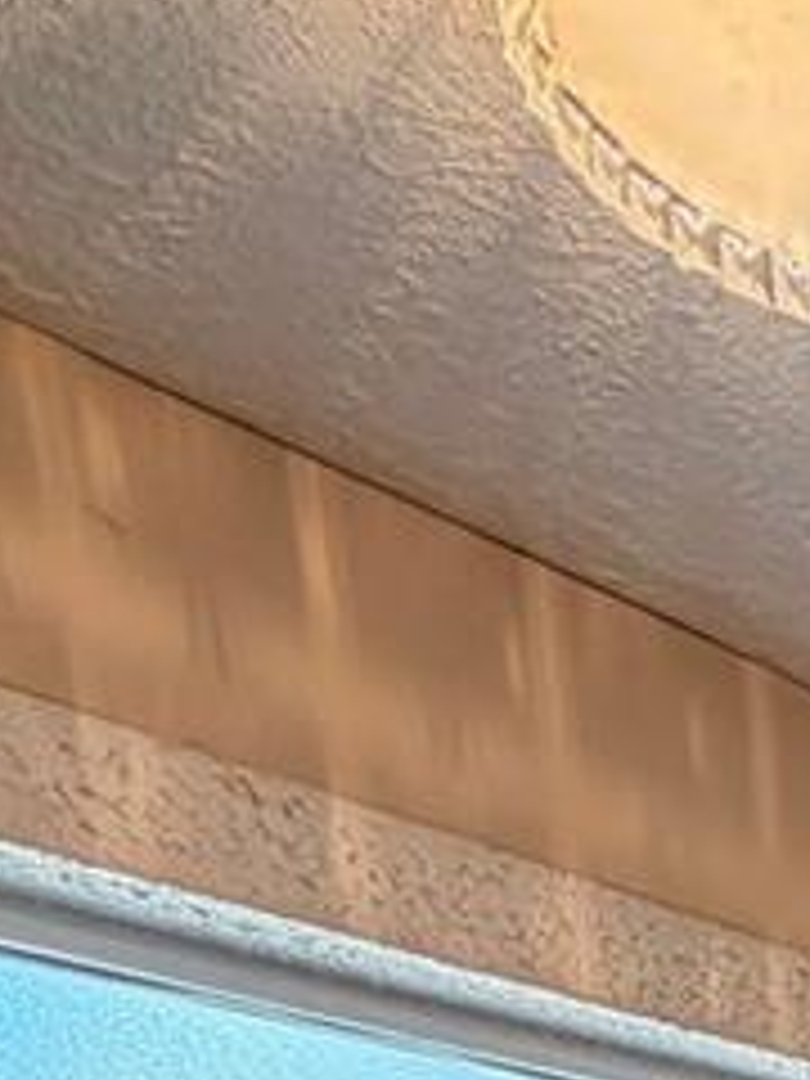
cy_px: 2232
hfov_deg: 17.7
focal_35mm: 70
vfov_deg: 17.8
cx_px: 1377
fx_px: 2184
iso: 250
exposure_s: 1/60
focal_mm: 2.22
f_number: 2.2
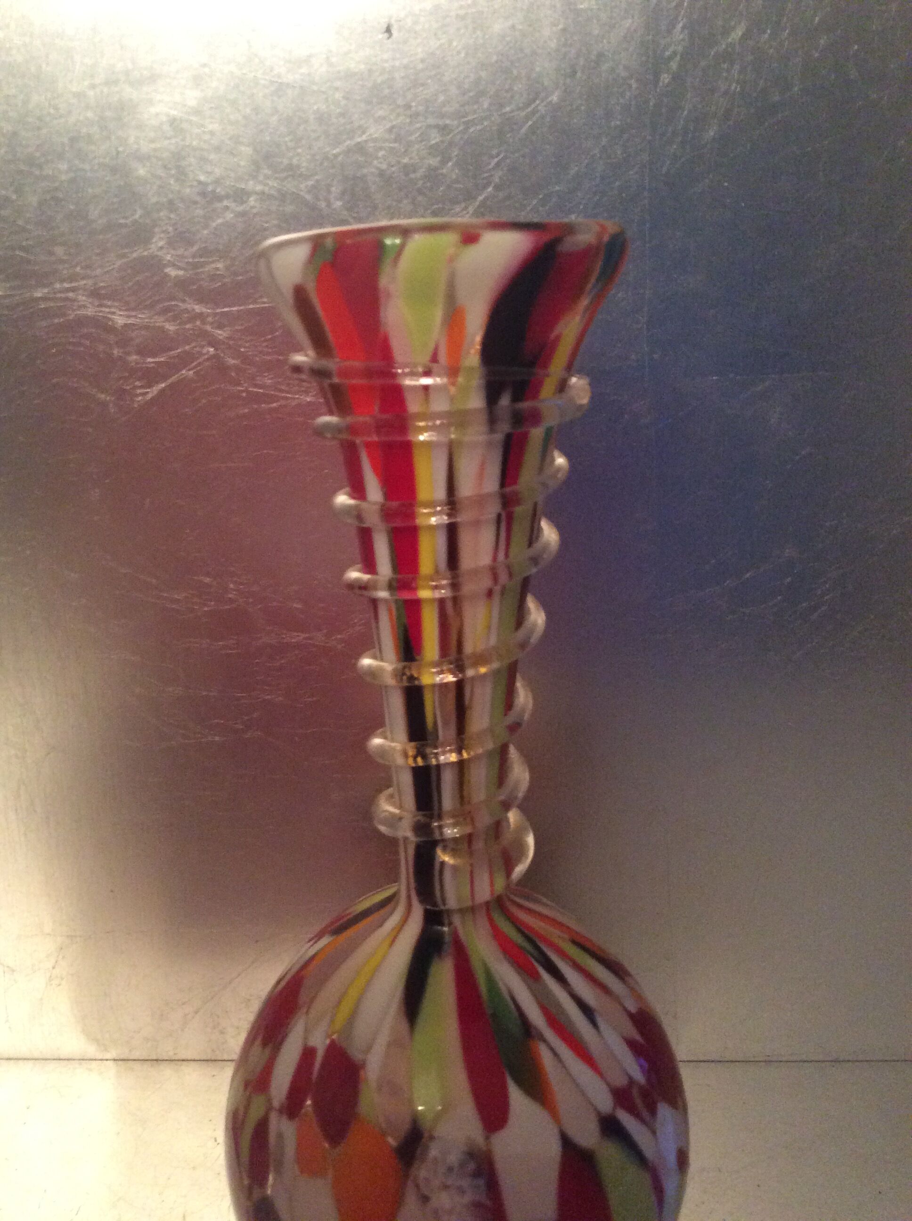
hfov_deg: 44.1
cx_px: 456
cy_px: 610
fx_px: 1127
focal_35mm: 32
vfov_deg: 56.9
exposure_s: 1/17
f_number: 2.4
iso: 320
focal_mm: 3.3
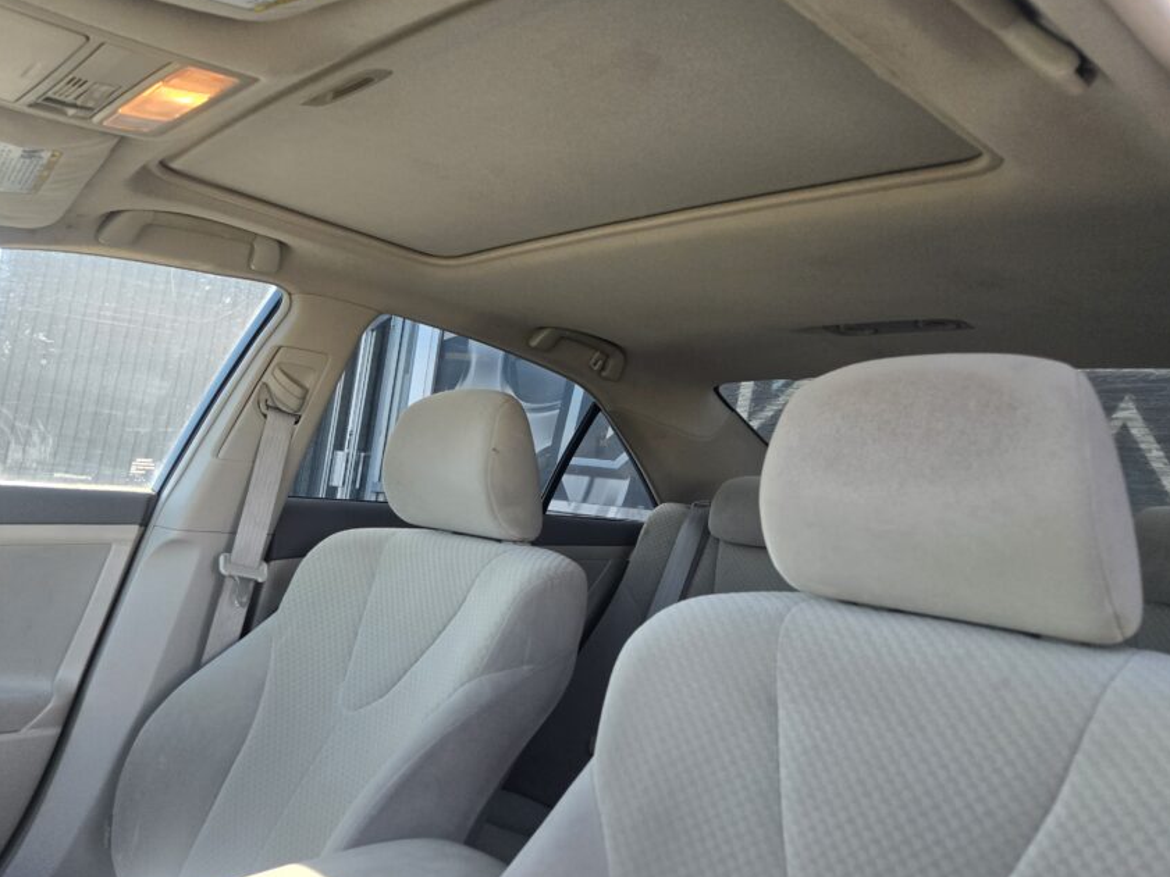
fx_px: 947
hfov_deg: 63.4
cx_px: 544
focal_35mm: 28
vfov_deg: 49.5
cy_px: 359
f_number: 1.8
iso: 125
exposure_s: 1/508
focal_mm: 5.4
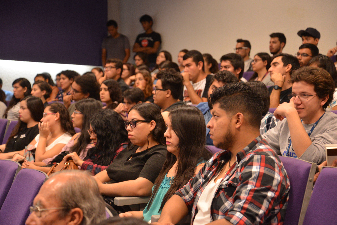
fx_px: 618
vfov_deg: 20.6
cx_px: 168
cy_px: 112
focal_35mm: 66
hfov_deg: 30.5
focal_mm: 66
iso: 1400
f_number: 4.5
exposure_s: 1/30
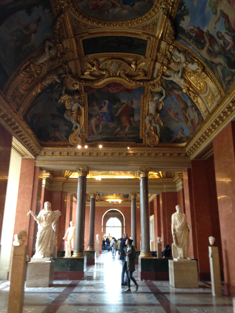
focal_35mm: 33
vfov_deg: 55.4
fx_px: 299
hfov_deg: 42.9
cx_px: 118
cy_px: 156
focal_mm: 4.12
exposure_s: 1/20
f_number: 2.4
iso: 200
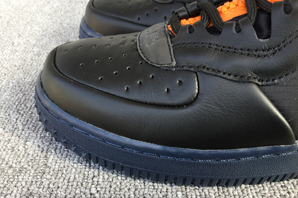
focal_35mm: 33
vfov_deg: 40.0
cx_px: 146
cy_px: 101
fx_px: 273
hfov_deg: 57.2
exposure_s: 1/100
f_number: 2.4
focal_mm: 3.3
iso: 32
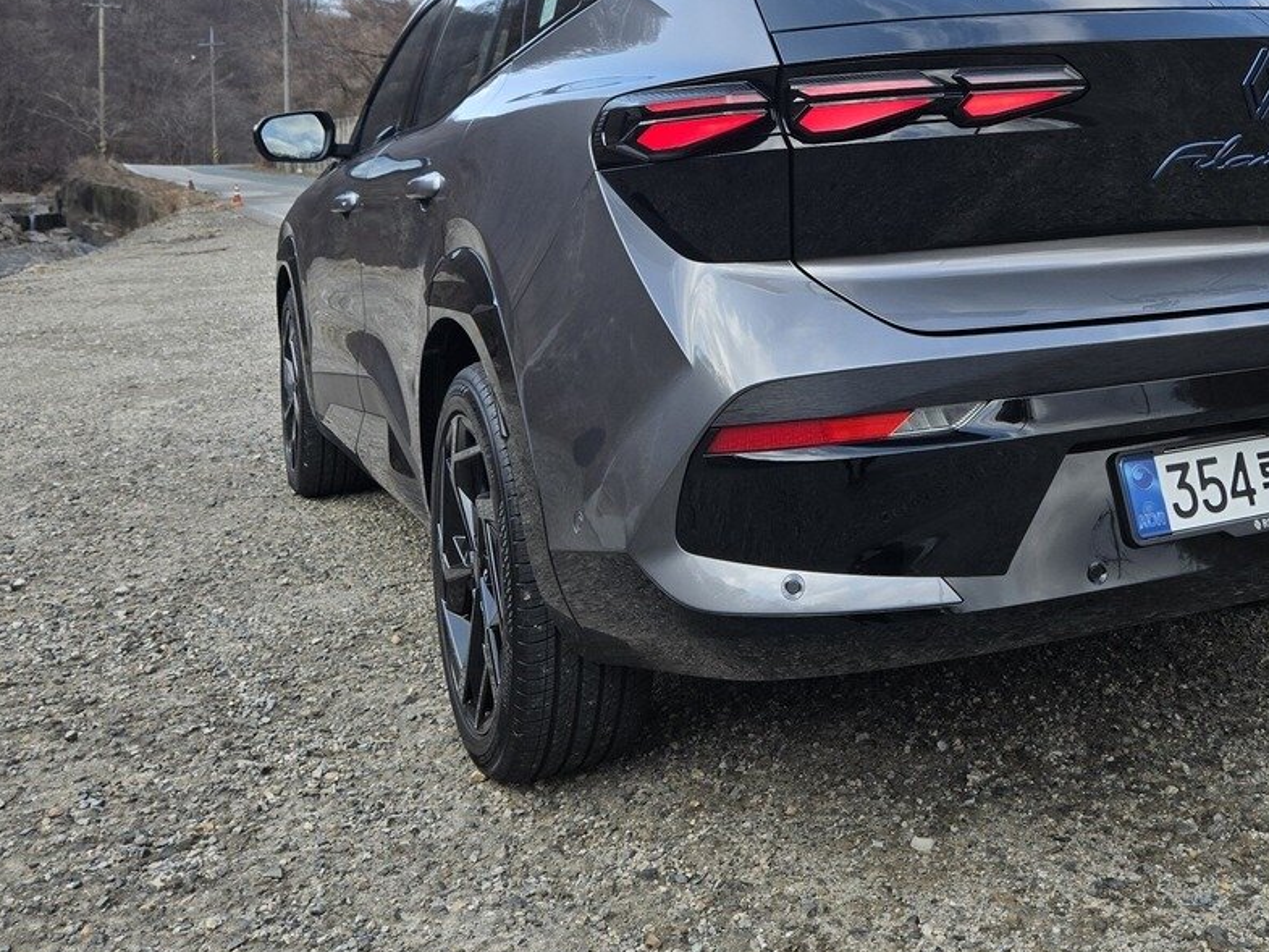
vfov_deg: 33.7
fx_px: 1503
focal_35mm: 41
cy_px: 139
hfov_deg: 44.6
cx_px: 915
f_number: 1.8
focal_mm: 5.4
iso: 80
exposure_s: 1/2027
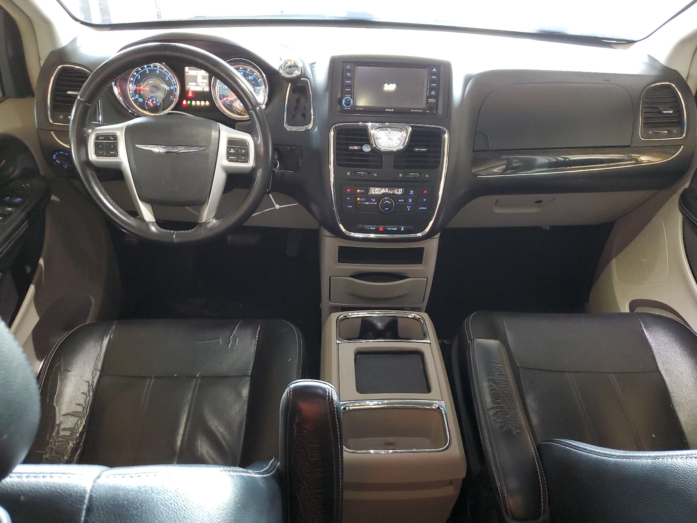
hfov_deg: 67.3
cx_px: 348
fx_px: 524
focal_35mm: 26
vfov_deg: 53.1
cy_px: 262
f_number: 1.5
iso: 286
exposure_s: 1/20
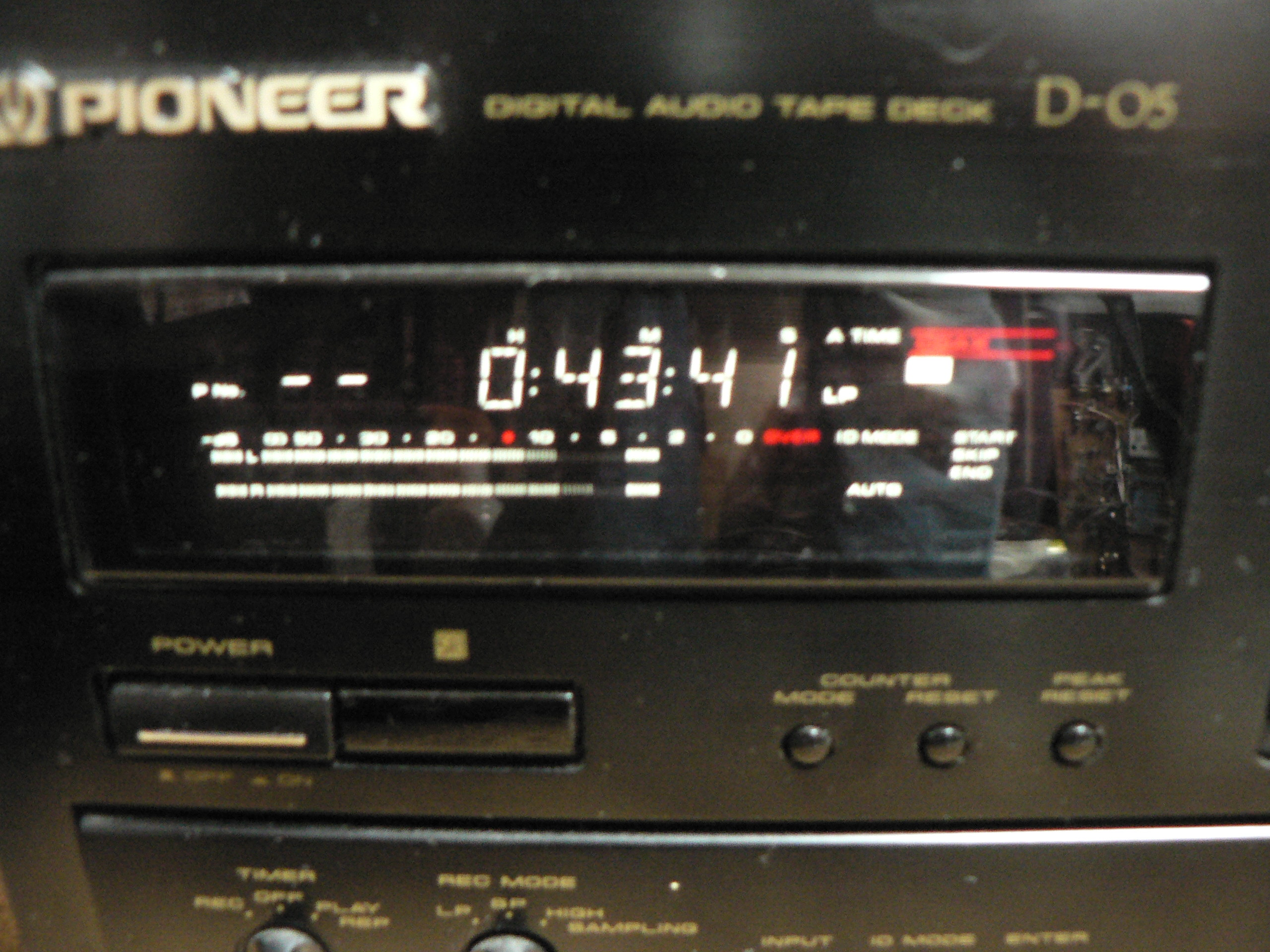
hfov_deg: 51.4
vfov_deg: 39.7
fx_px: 1321
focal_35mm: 36
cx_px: 635
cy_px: 476
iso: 400
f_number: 2.8
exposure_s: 1/4
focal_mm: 6
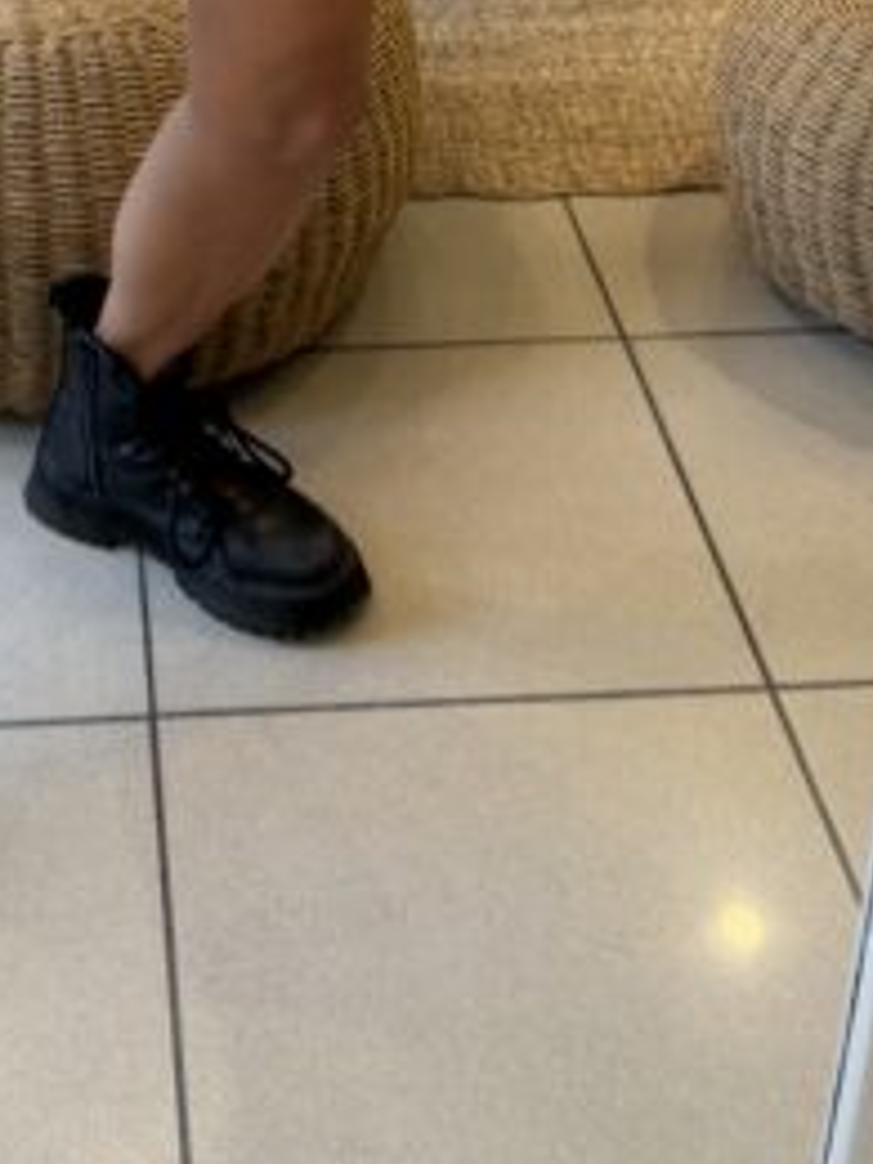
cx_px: 69
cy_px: -407
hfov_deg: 20.0
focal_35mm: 72
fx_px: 2421
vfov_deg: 23.4
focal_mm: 6.76
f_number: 1.78
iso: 160
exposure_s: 1/100
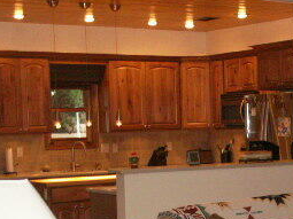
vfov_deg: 14.8
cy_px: 225
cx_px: 344
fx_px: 829
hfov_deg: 19.0
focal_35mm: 98
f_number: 2.8
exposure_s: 1/40
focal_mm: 6.47
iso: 160
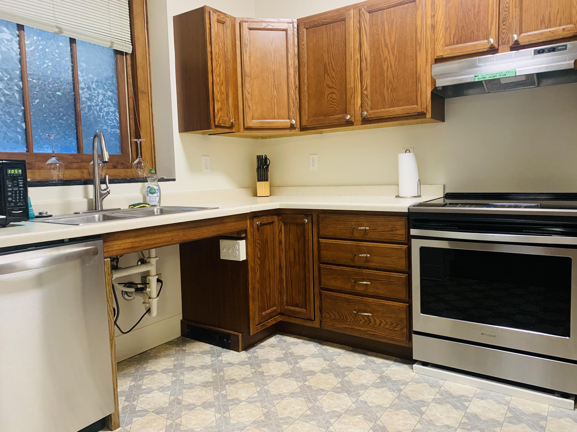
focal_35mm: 26
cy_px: 216
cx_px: 288
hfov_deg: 67.3
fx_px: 433
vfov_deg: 53.1
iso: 320
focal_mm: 4.25
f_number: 1.8
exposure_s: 1/60
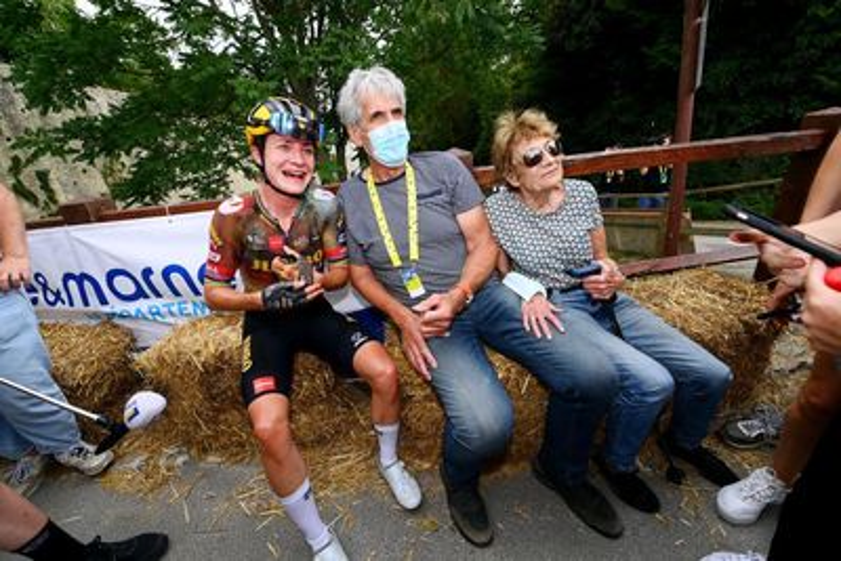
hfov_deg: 104.2
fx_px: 327
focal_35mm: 14
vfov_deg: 81.3
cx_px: 420
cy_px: 280
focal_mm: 14
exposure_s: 1/1250
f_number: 6.3
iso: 1000
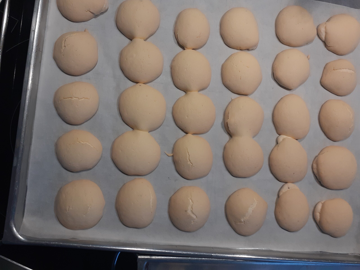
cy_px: 135
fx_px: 281
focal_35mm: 27
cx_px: 180
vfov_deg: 51.4
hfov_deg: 65.3
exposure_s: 1/100
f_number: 1.9
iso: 64
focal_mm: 3.6
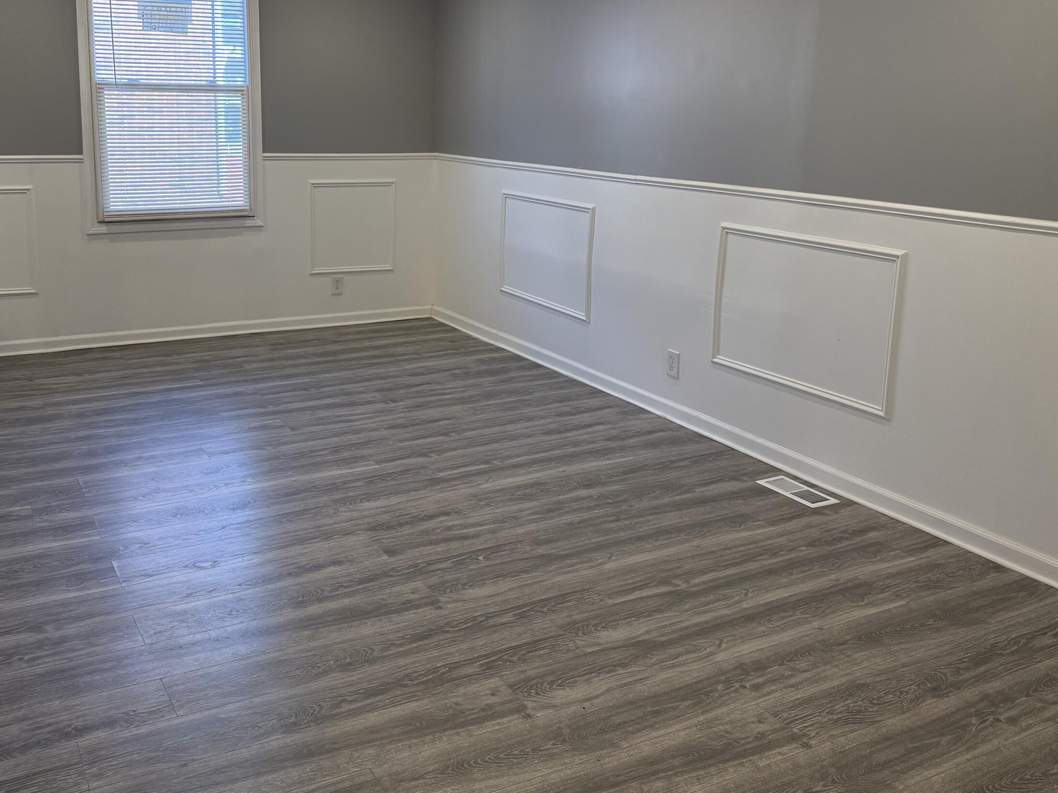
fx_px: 1008
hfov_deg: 55.1
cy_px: 297
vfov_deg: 42.6
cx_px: 440
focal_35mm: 33
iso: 200
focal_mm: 6.76
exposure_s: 1/214
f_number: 1.78
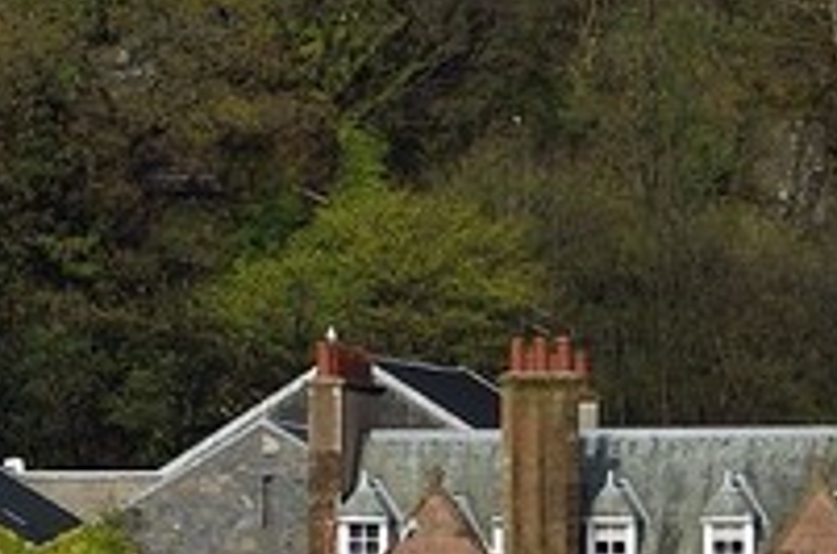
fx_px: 18857
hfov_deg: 2.5
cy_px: 246
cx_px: -2140
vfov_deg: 1.7
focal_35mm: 813
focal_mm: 102
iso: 200
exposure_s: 1/320
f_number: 10
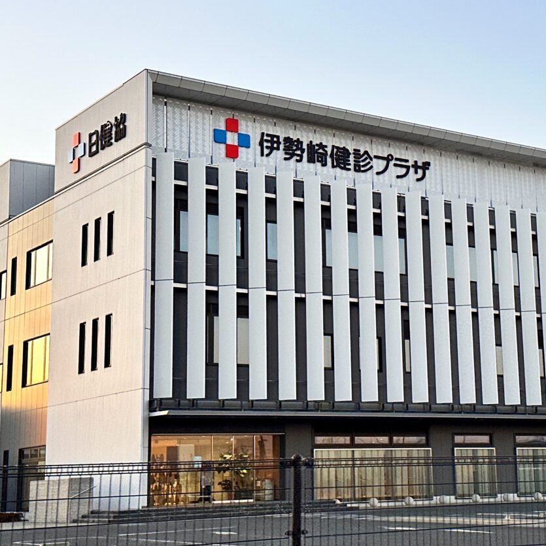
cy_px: 260
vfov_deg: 26.5
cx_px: 377
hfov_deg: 26.3
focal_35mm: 65
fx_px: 1160
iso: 64
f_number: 1.78
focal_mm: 6.86
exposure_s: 1/289
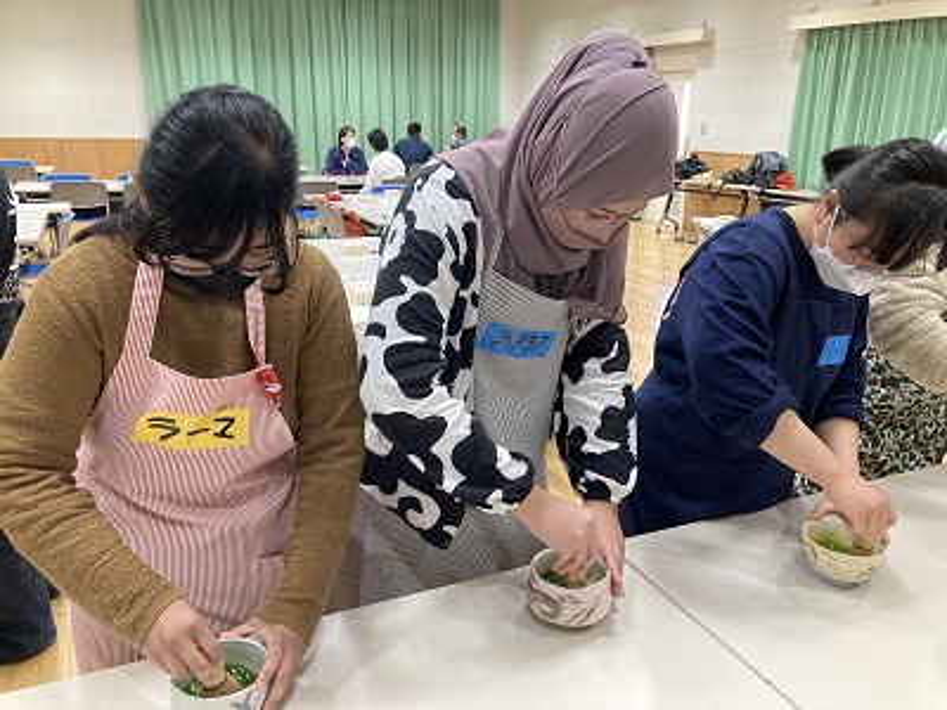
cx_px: 474
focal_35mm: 28
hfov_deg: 63.4
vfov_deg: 49.7
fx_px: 766
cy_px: 355
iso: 125
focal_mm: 3.99
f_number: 1.8
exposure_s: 1/60
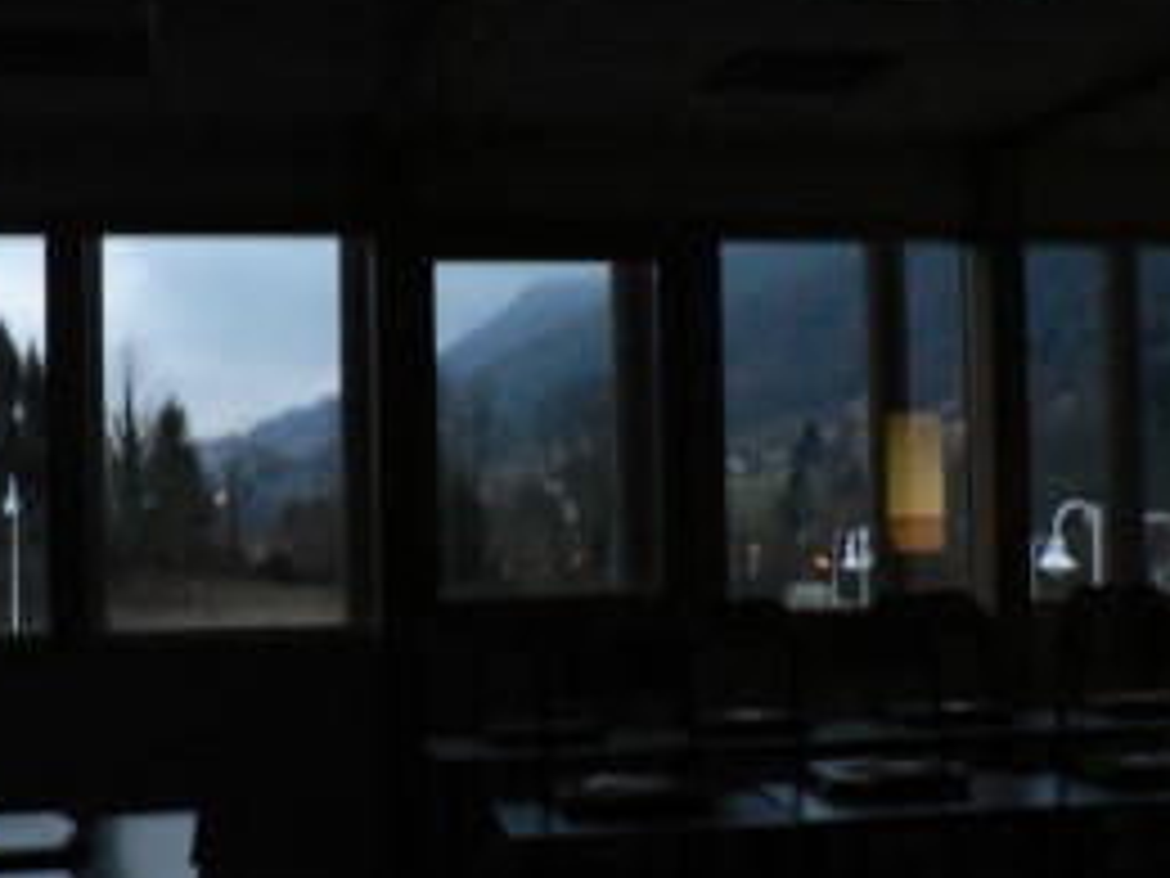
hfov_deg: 37.5
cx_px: 547
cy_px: 446
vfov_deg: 28.6
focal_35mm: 51
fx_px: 1724
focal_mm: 6
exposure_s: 1/4
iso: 200
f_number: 2.8
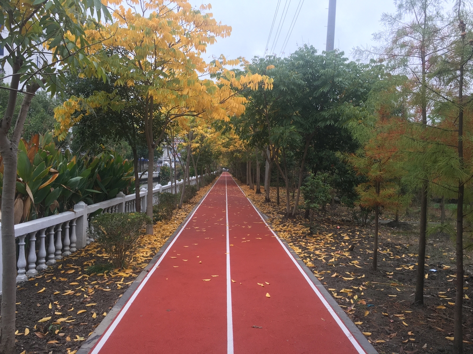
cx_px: 236
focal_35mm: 29
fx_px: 396
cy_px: 177
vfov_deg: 48.2
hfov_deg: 61.7
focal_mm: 4.15
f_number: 2.2
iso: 25
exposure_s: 1/100
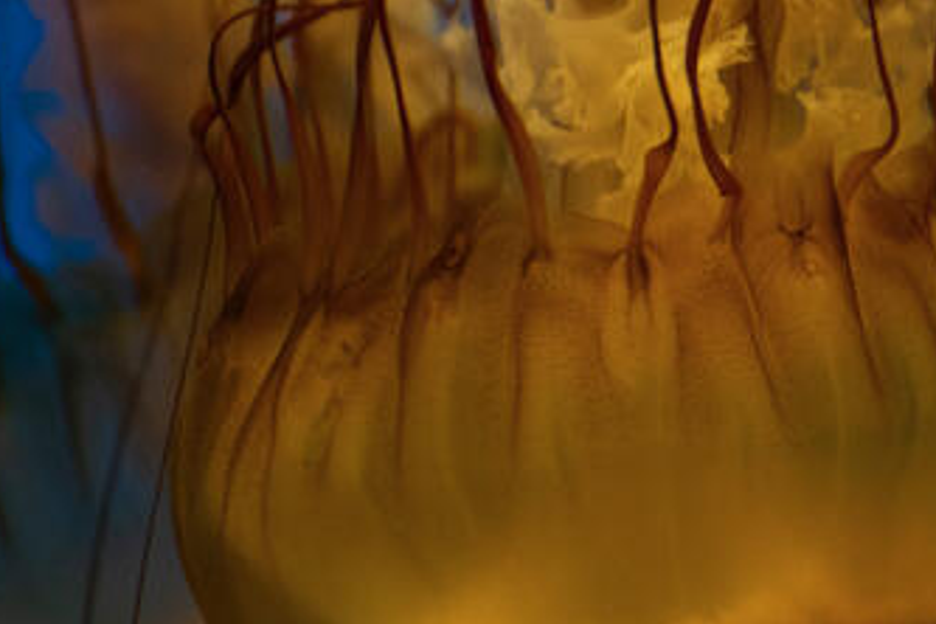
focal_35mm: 203
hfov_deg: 10.1
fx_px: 5278
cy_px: 346
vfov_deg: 6.8
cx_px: 618
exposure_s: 1/100
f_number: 2.8
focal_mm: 50
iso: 640
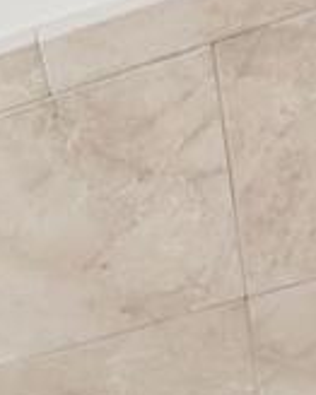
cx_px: -127
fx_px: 1545
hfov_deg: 11.3
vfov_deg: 8.0
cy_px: 1604
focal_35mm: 132
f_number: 14
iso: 640
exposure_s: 1/10
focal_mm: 15
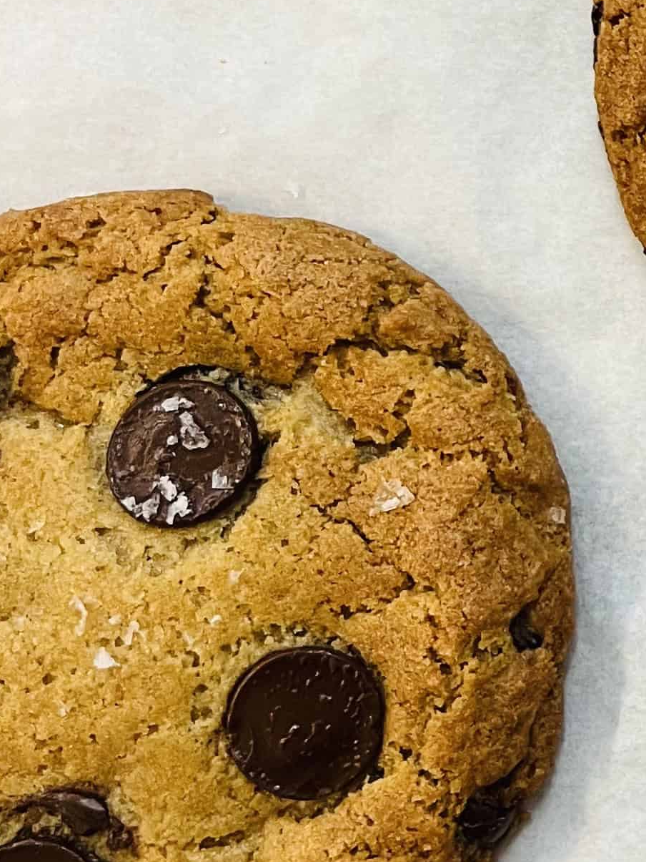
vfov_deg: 22.2
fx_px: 2164
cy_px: 161
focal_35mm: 87
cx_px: 1075
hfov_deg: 15.2
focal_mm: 5.1
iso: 100
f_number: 1.6
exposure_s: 1/41
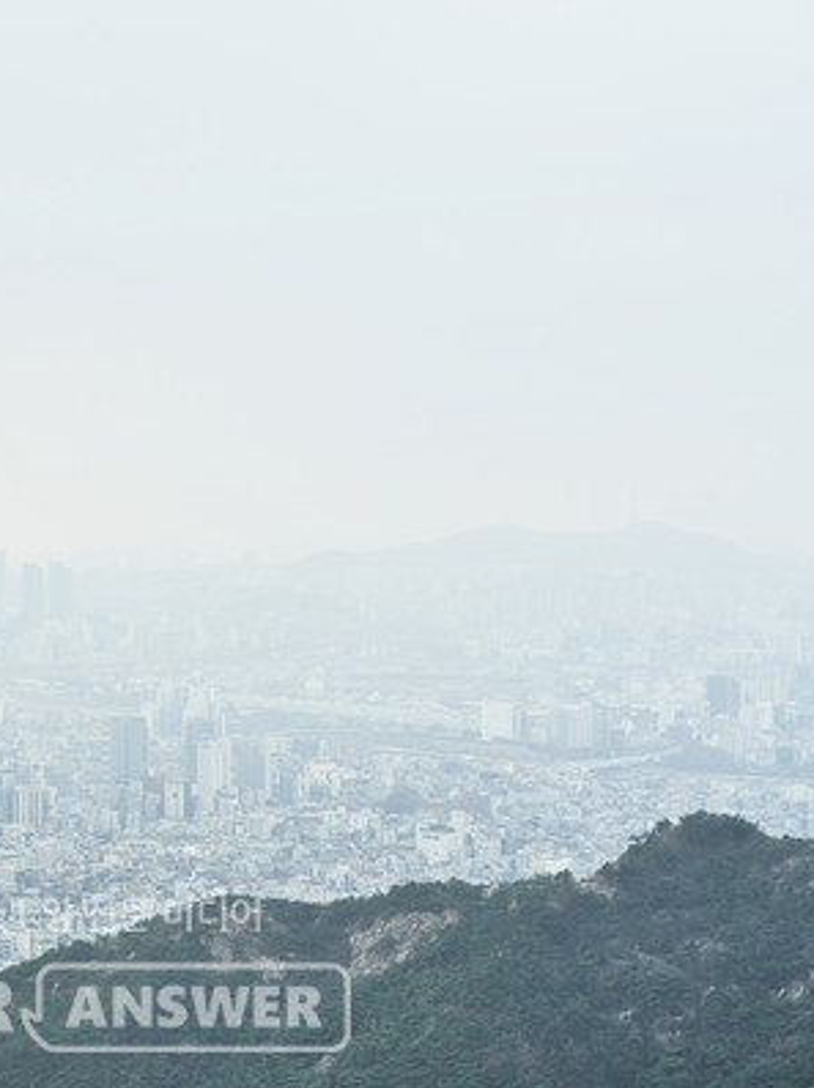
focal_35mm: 80
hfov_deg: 17.9
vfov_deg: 24.4
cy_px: 545
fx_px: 2512
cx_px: -5
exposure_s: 1/10
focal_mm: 55
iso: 320
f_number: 11
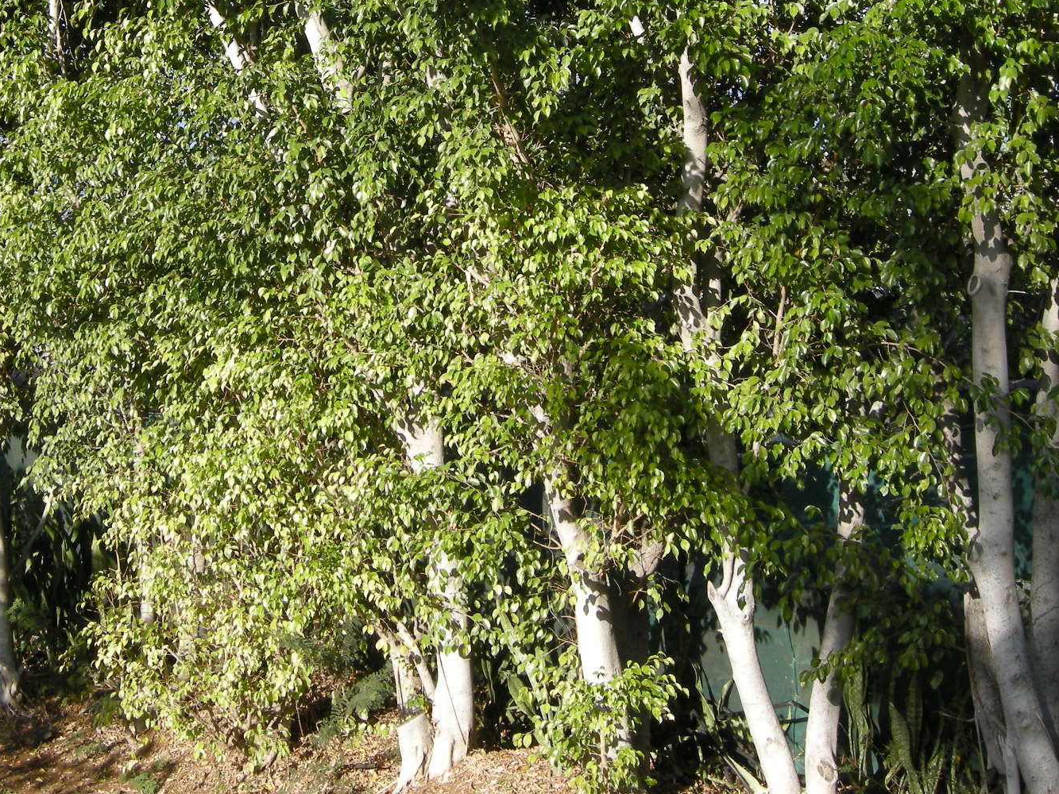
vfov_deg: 22.9
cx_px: 461
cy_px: 149
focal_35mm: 63
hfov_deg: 30.7
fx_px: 1928
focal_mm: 7.5
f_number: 4.8
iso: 64
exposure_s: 1/165
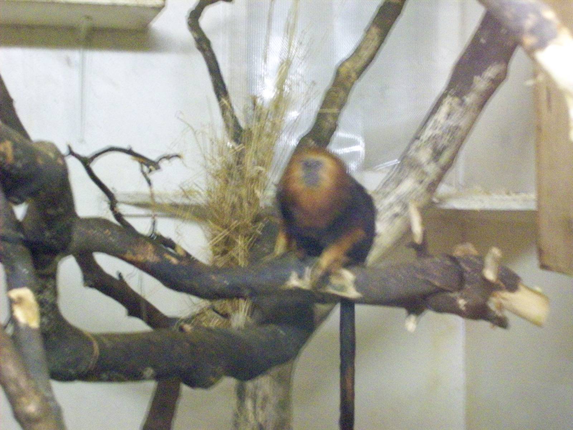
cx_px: 286
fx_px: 1440
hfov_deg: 22.5
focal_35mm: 87
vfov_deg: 17.0
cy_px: 215
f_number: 4.3
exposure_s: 1/8.07
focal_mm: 14.3
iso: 800
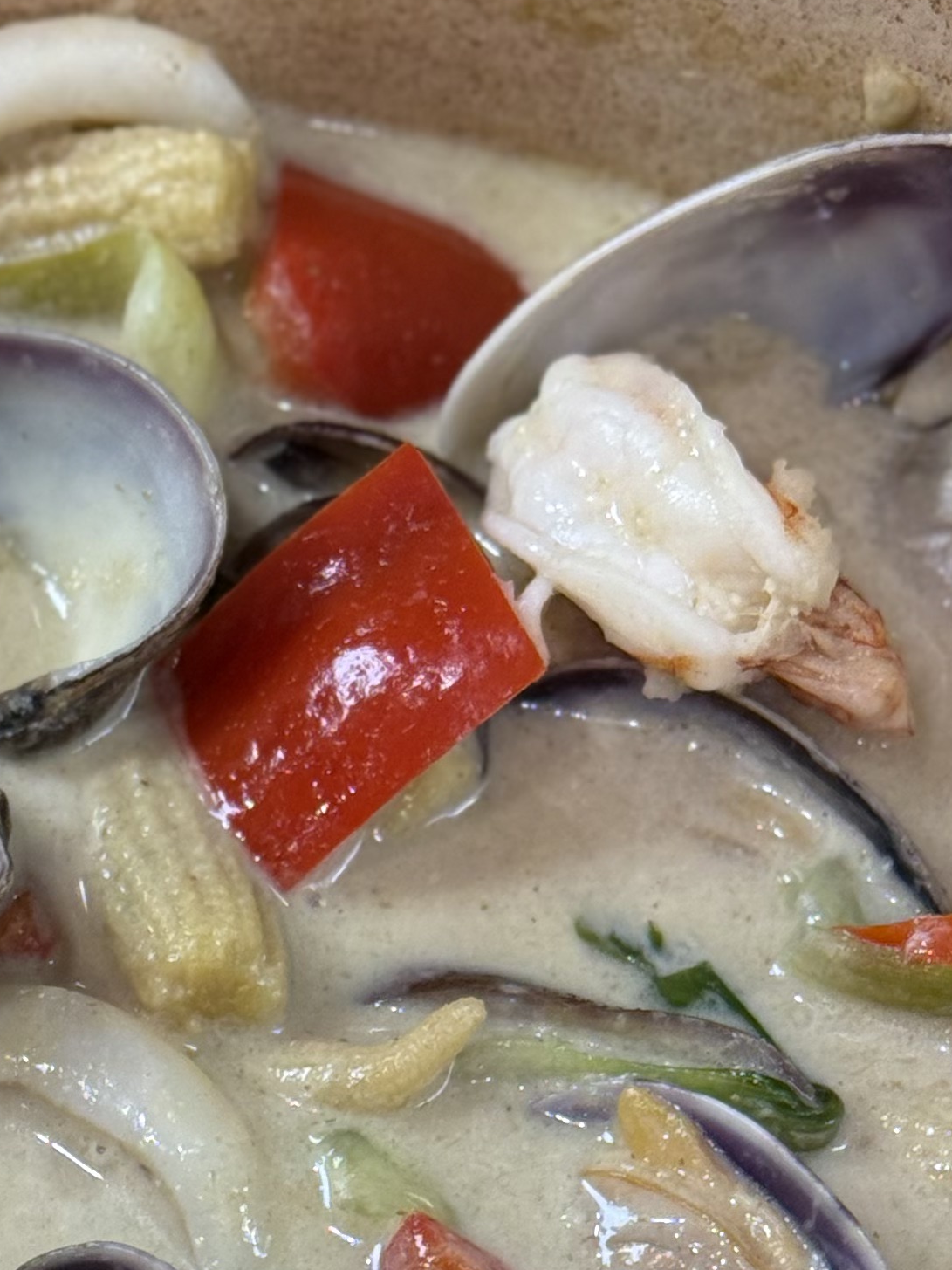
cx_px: 36
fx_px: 4878
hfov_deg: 11.1
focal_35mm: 133
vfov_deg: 14.6
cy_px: 1258
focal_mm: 6.76
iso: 125
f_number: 1.78
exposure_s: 1/120
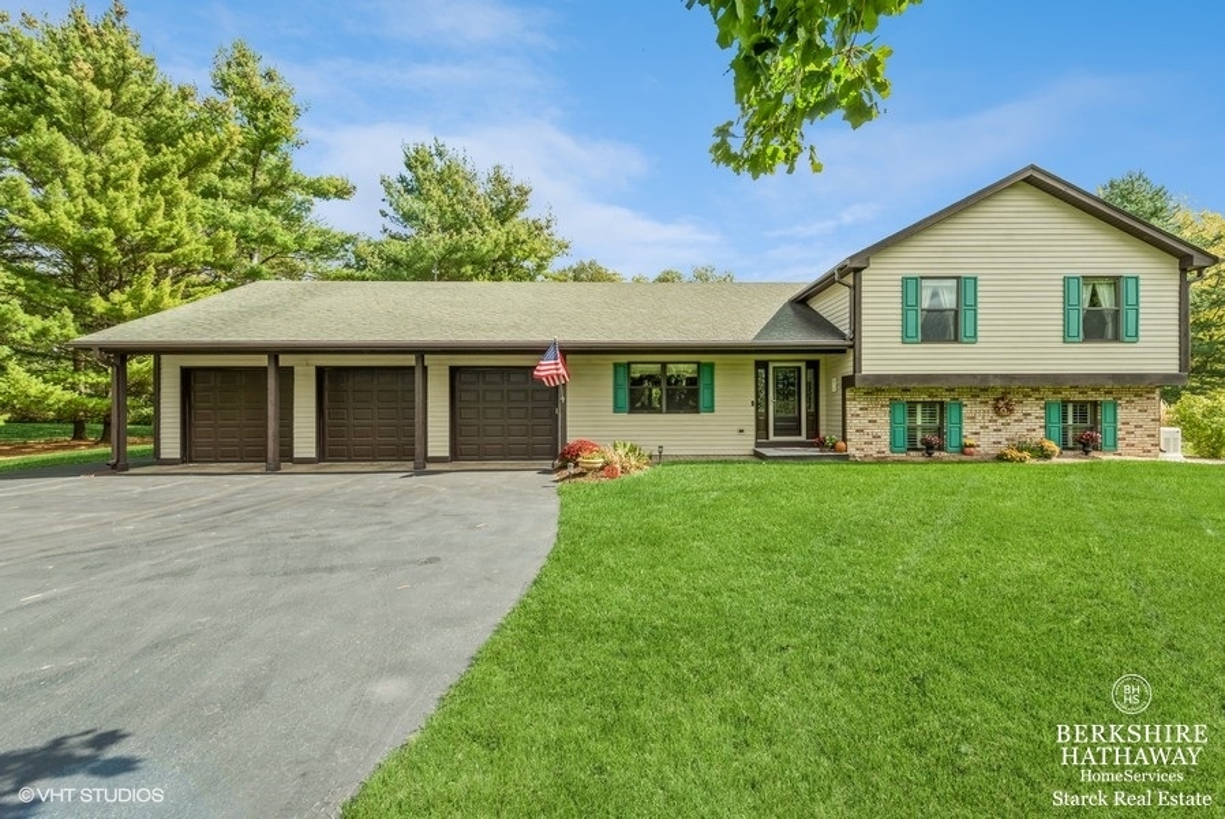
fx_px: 477
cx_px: 612
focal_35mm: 14
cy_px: 410
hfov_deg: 104.2
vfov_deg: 81.3
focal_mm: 14
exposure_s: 1/200
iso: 200
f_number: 8
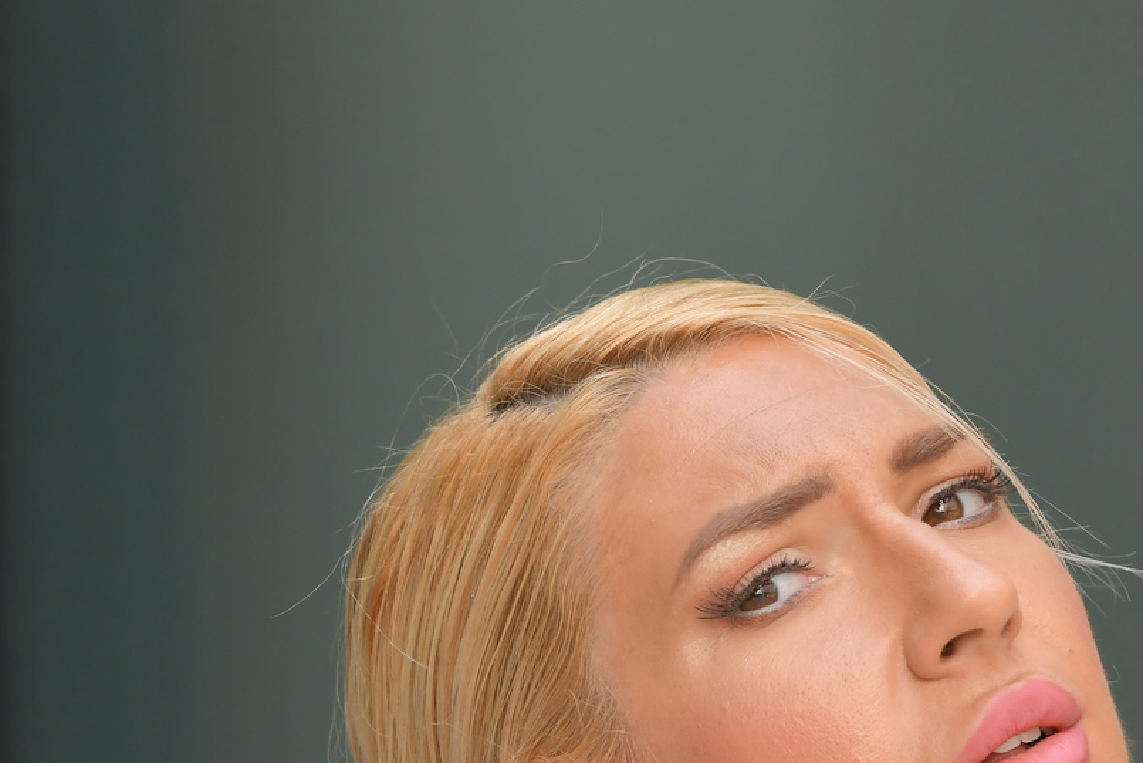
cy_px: 1030
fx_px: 19719
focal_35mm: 621
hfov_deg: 3.3
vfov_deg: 2.2
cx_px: 284
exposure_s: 1/250
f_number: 5
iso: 400
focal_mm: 200
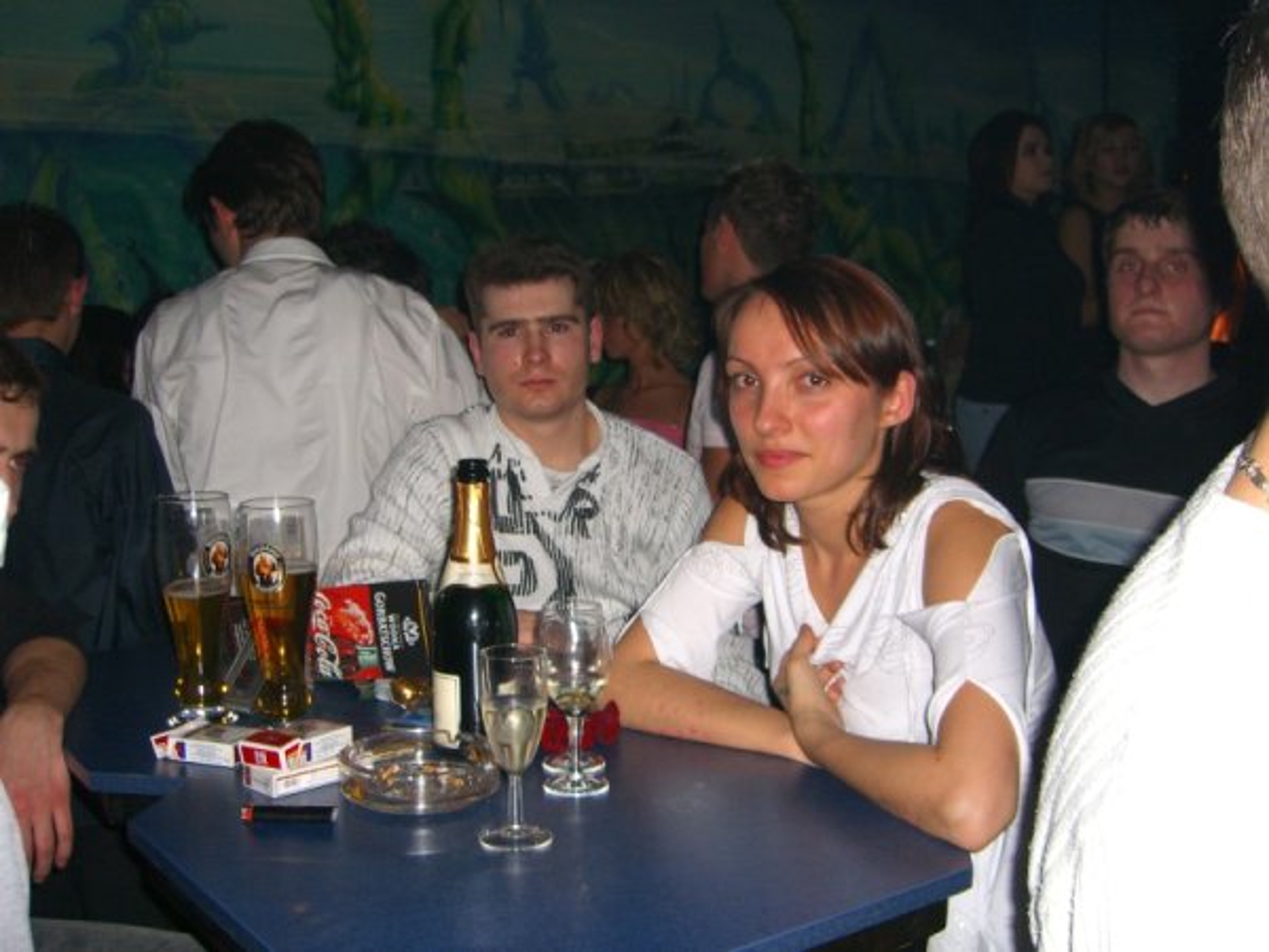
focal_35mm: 38
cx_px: 634
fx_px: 1393
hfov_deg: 49.0
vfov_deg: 37.7
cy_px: 476
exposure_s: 1/60
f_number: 2.8
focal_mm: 7.9
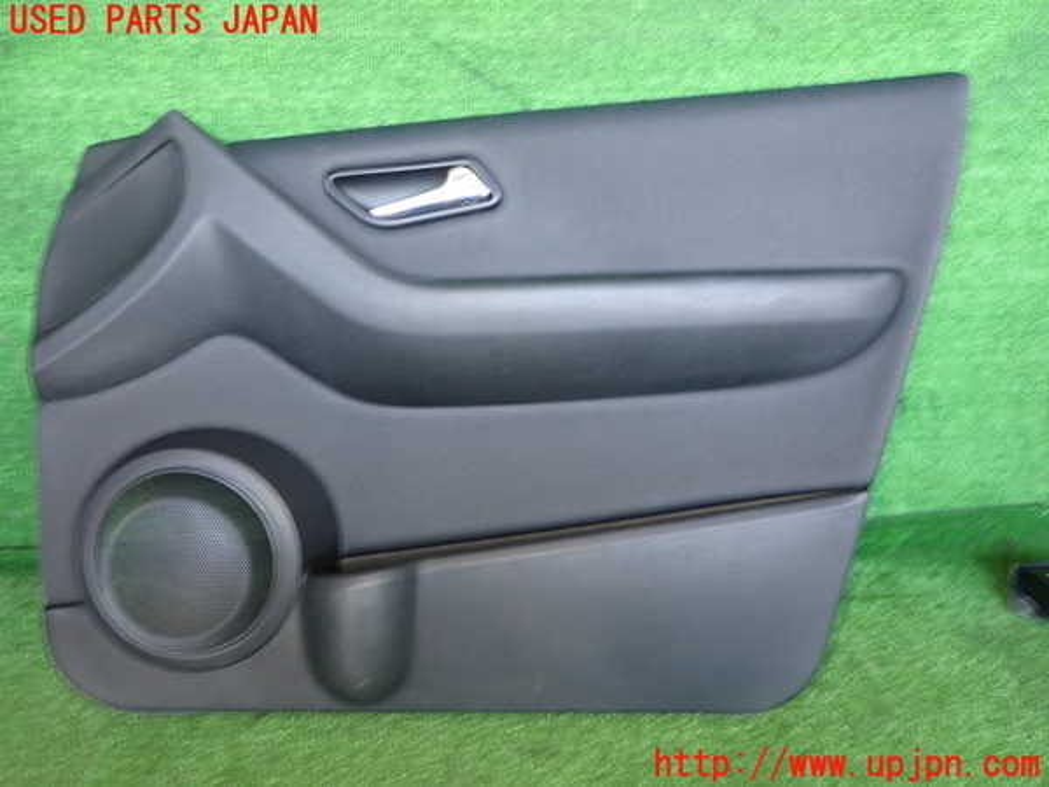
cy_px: 394
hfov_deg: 60.0
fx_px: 909
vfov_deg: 46.8
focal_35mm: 30
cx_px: 524
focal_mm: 5.4
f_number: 2.3
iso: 250
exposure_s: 1/30
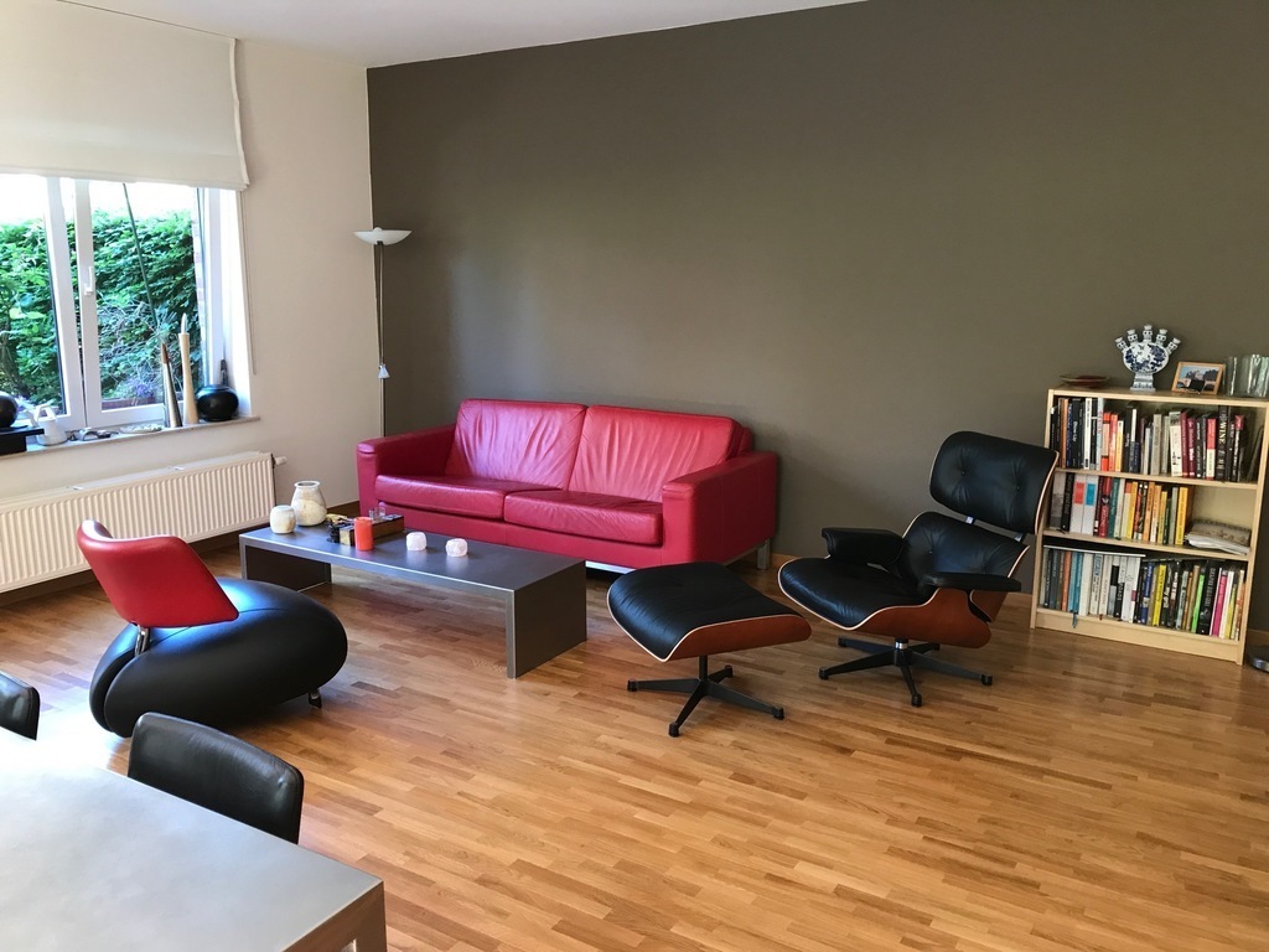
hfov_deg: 63.4
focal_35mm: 28
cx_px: 634
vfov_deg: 49.7
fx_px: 1026
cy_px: 476
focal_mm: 3.99
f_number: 1.8
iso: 32
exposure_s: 1/17
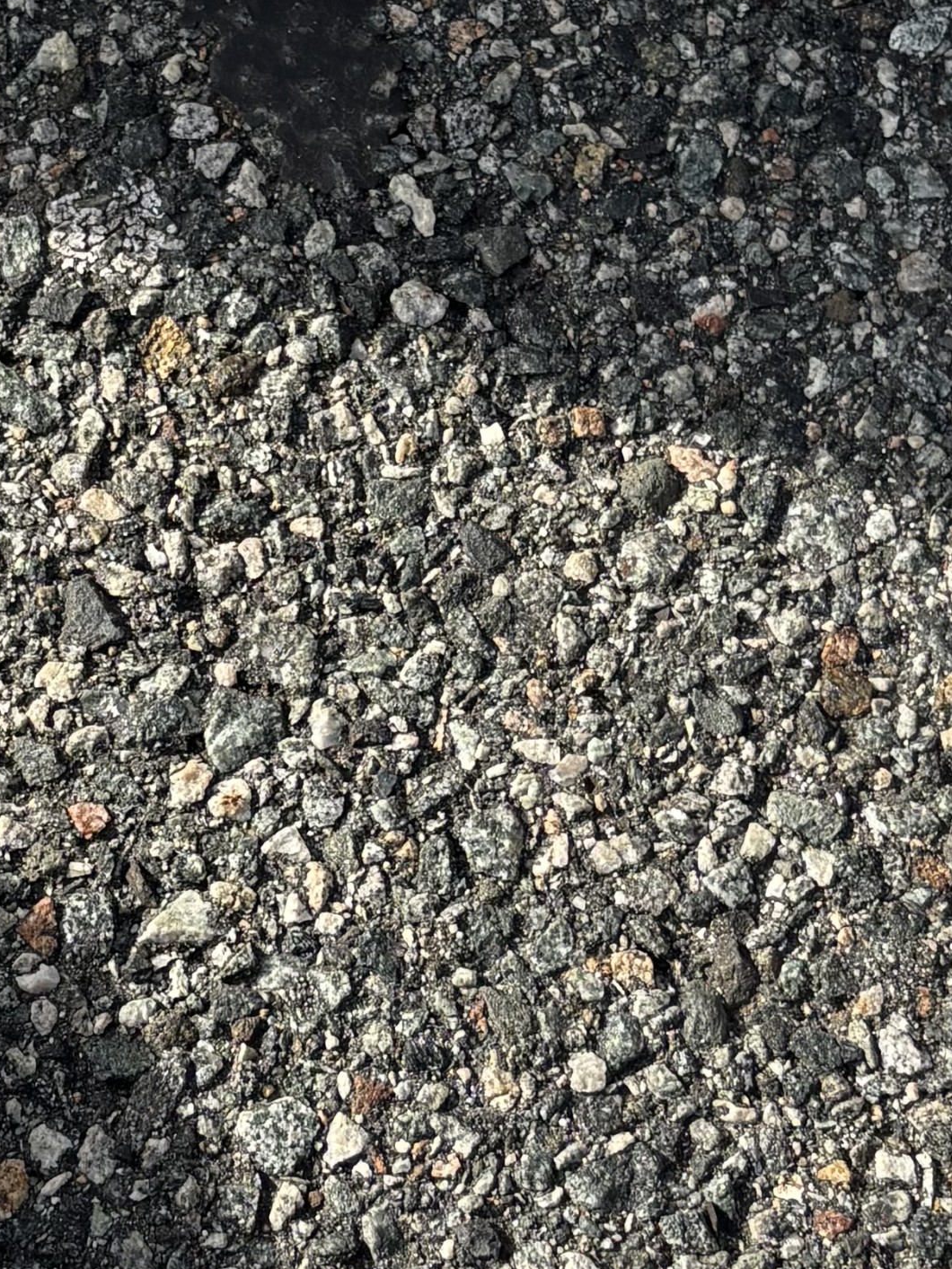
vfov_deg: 21.1
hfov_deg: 16.0
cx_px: 238
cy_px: 334
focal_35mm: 92
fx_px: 3373
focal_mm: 5.96
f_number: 1.6
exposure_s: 1/1399
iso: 50
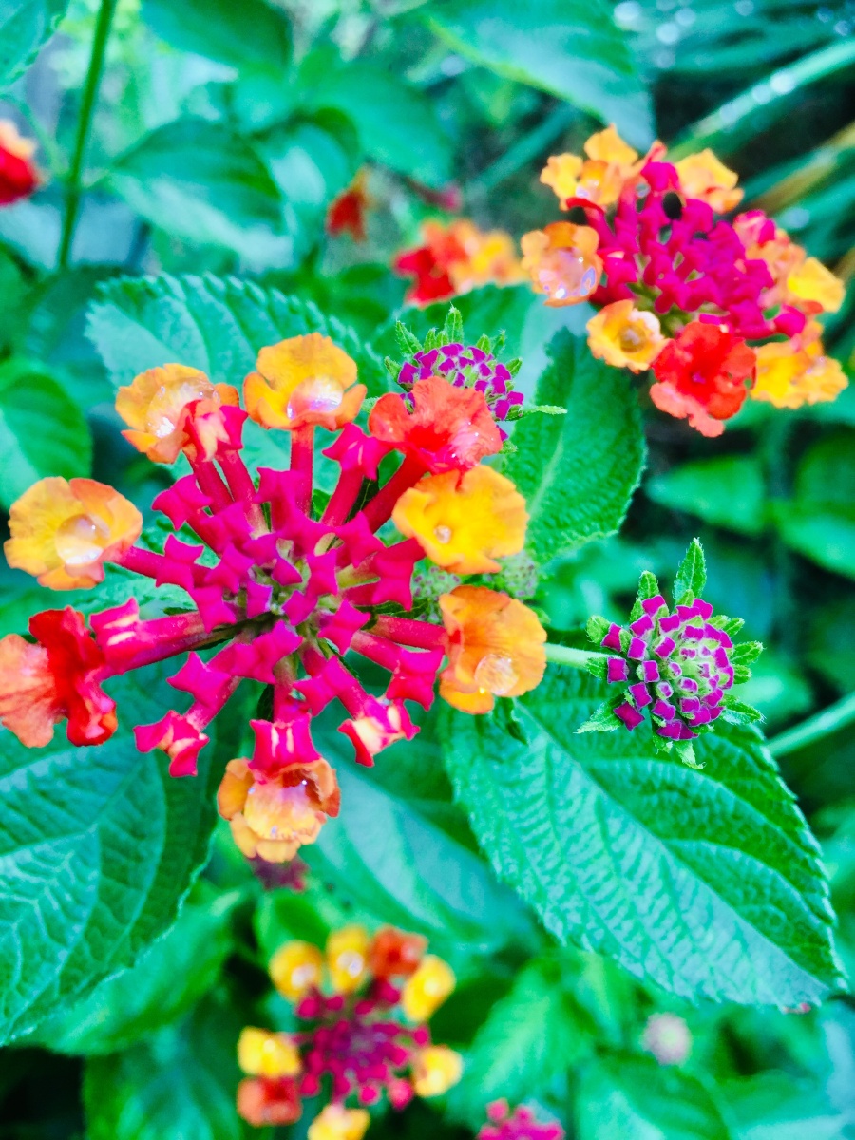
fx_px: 955
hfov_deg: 48.2
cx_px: 428
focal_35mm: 29
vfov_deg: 61.7
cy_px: 570
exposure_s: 1/214
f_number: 2.2
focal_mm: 4.15
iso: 32
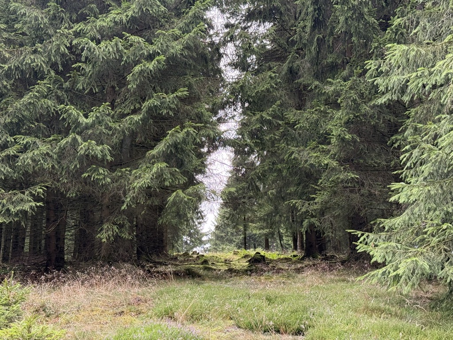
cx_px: 226
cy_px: 170
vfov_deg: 30.3
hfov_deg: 39.7
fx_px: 628
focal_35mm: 48
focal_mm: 6.76
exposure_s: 1/227
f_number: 1.78
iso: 160
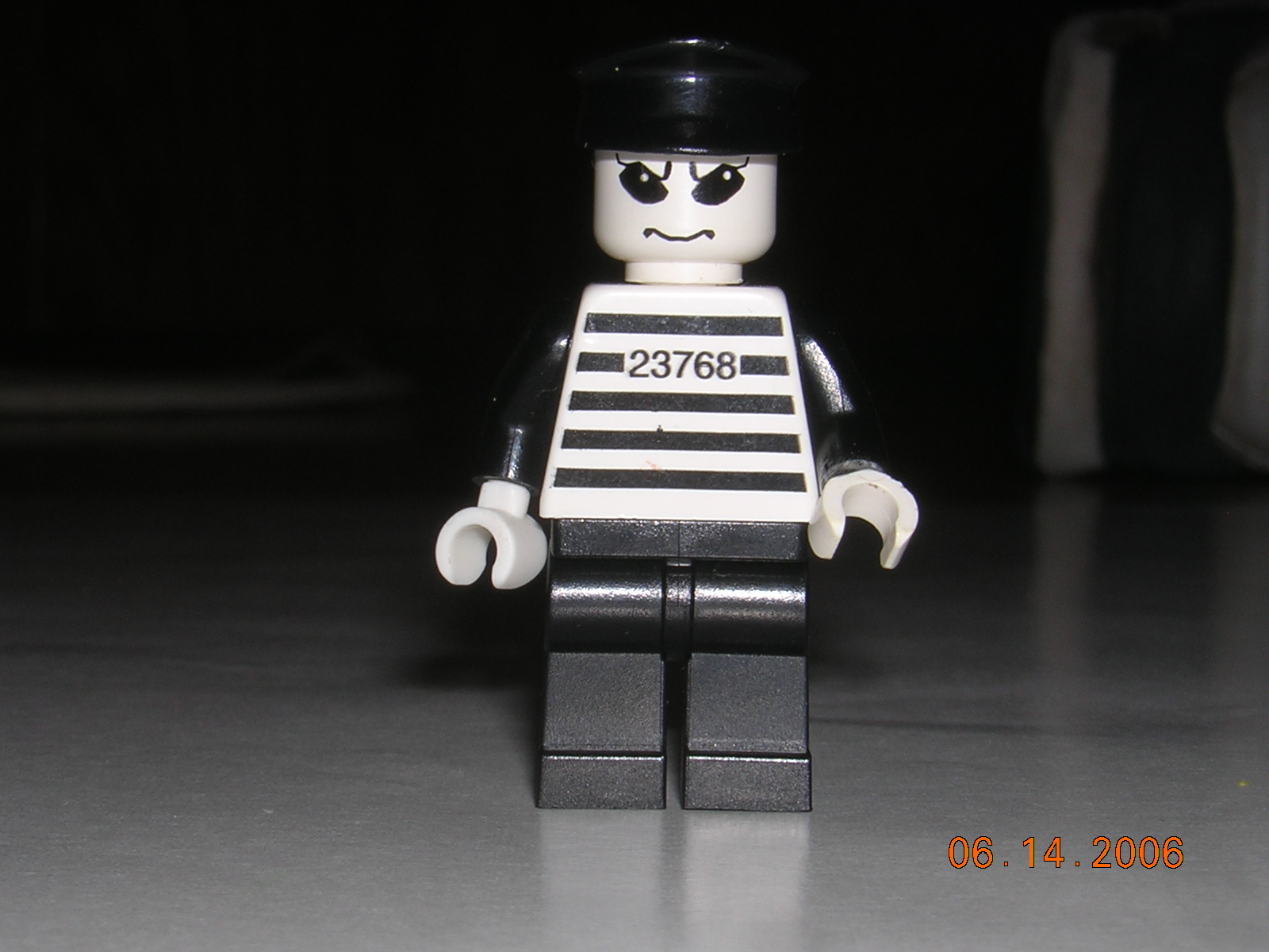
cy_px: 476
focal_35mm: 85
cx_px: 634
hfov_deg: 23.0
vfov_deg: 17.4
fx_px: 3116
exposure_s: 1/60.1
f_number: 8.2
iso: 100
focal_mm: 11.1
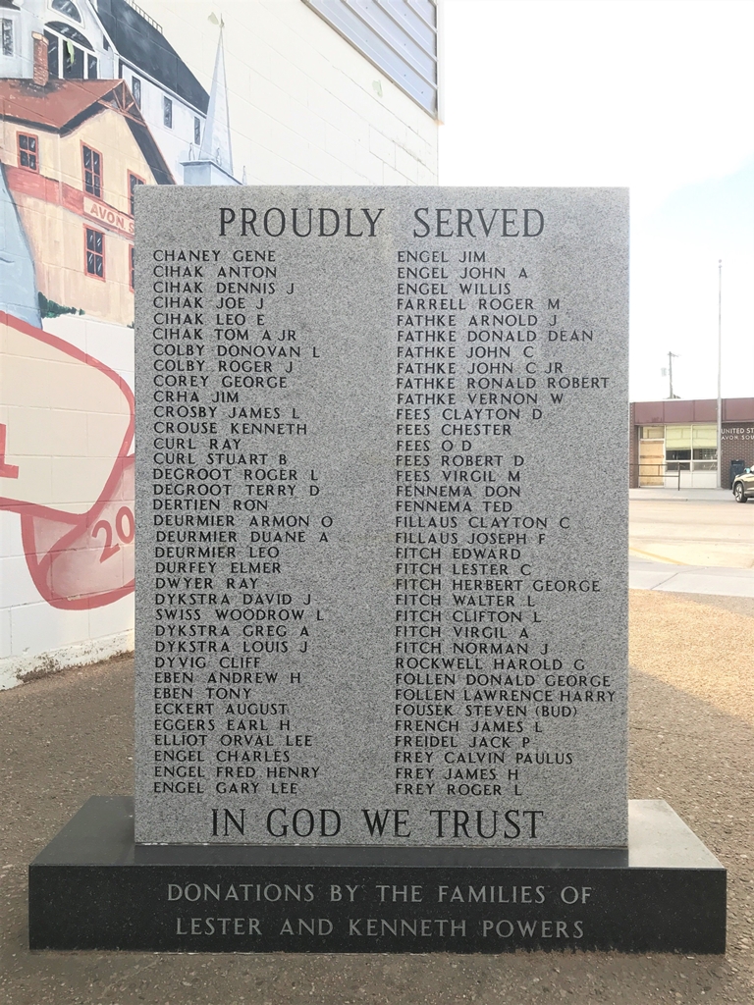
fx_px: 813
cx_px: 377
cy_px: 502
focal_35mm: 28
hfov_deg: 49.7
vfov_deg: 63.4
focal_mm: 3.99
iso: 25
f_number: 1.8
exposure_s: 1/120
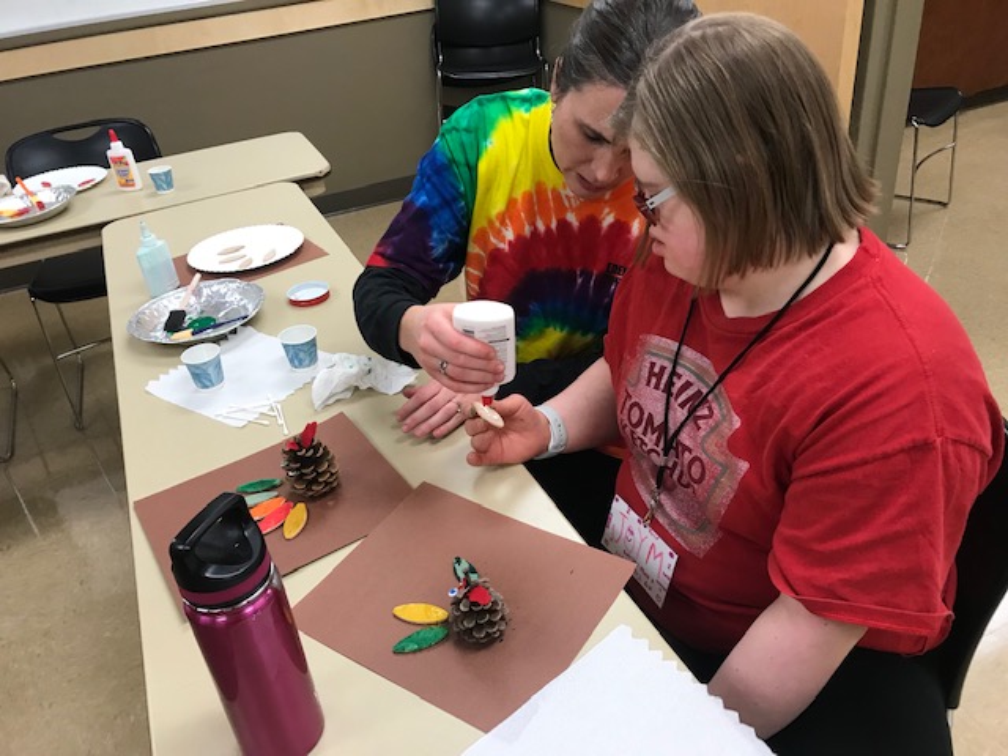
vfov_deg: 49.7
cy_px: 378
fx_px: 815
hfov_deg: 63.4
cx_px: 504
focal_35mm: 28
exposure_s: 1/30
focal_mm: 3.99
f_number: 1.8
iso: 40
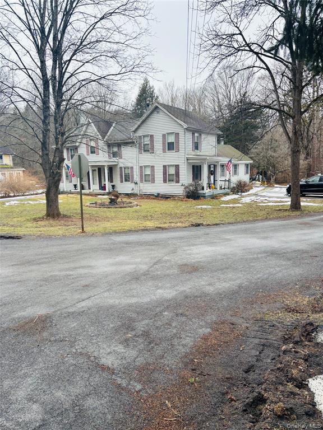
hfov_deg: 53.1
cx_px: 162
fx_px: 323
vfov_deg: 67.3
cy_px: 215
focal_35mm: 26
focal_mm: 5.96
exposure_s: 1/121
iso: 50
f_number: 1.6
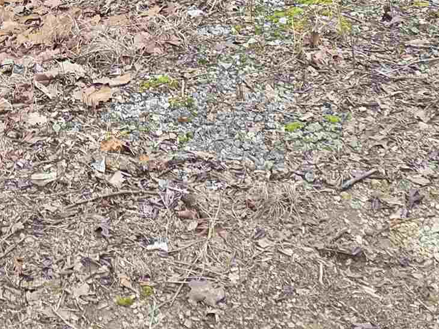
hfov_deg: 19.3
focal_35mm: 97
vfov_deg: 13.9
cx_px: -54
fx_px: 1230
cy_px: -225
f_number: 1.7
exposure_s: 1/180
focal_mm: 6.3
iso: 200
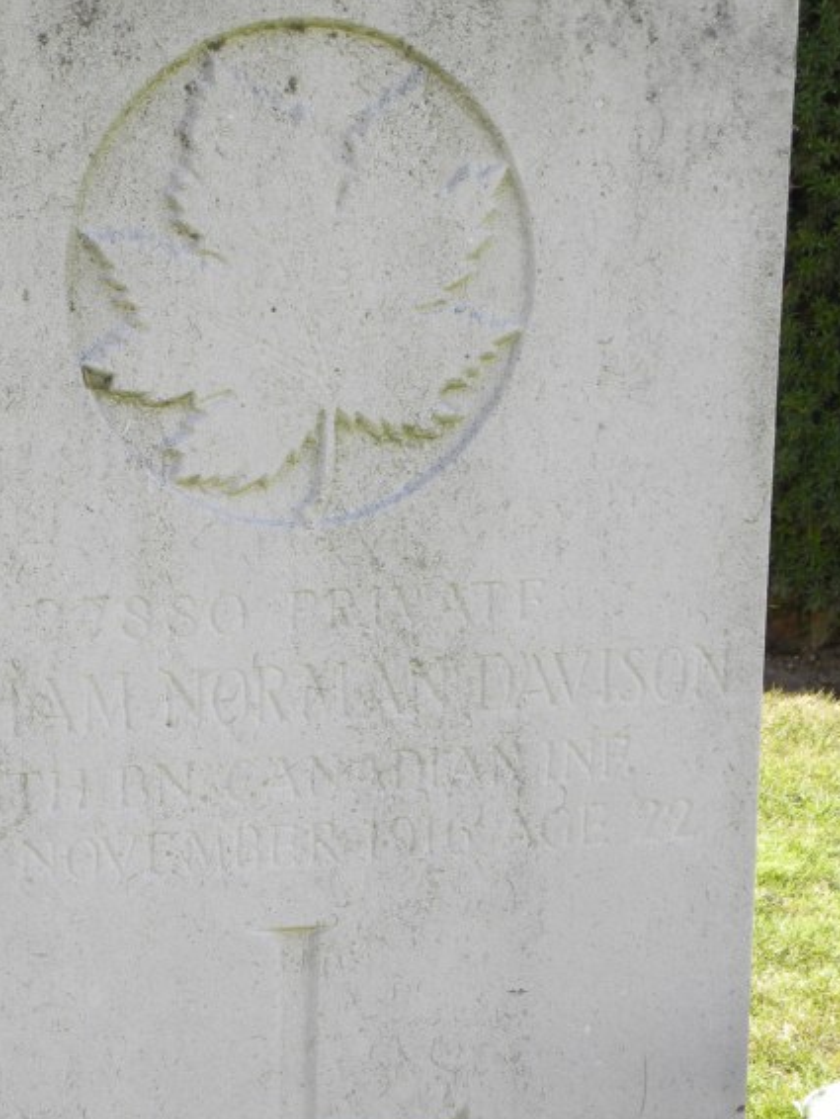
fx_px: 3039
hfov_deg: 15.7
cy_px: 818
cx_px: 251
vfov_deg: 20.7
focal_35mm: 94
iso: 64
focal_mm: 9.2
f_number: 4.5
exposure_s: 1/166
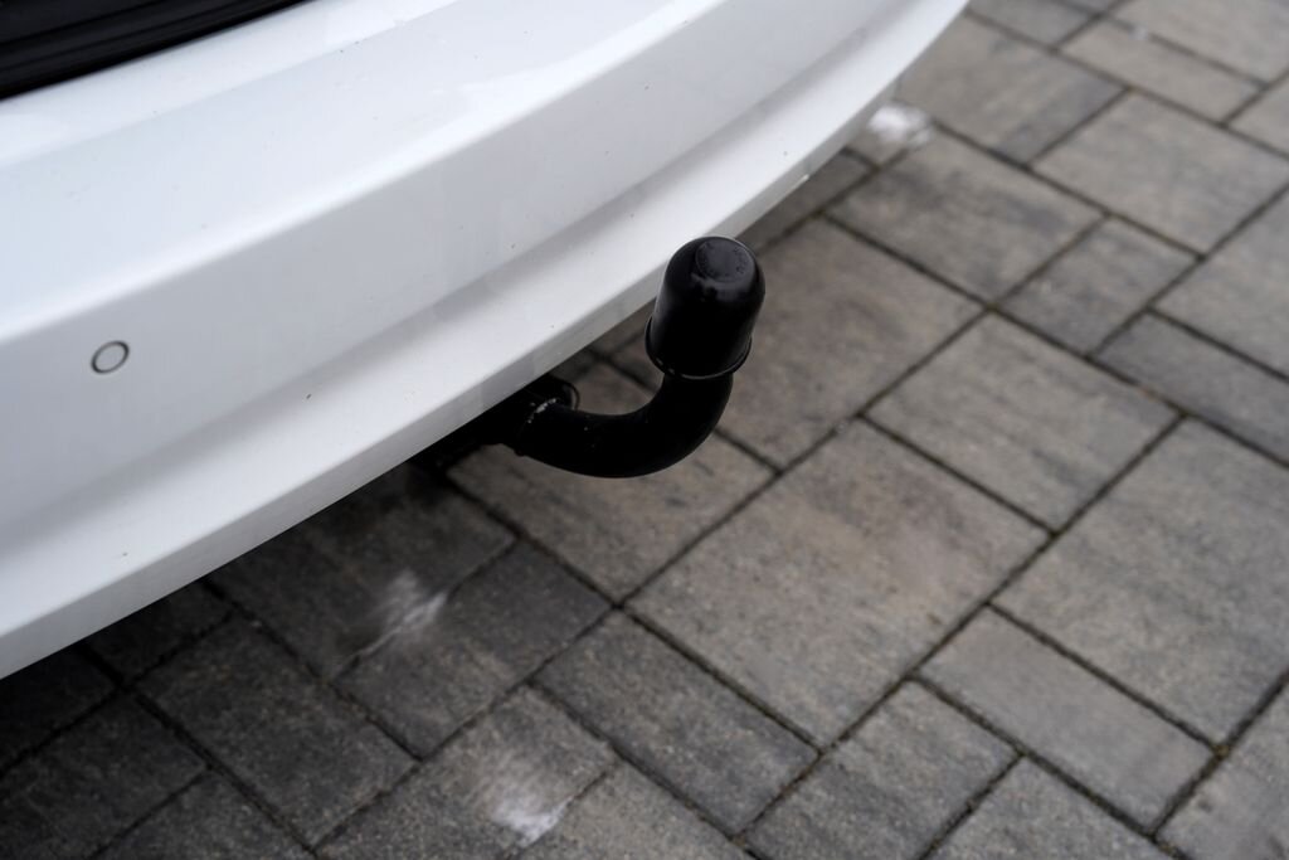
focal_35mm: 53
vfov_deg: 25.5
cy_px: 430
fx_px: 1898
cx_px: 644
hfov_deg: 37.5
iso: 100
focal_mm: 53
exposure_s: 1/100
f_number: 3.5
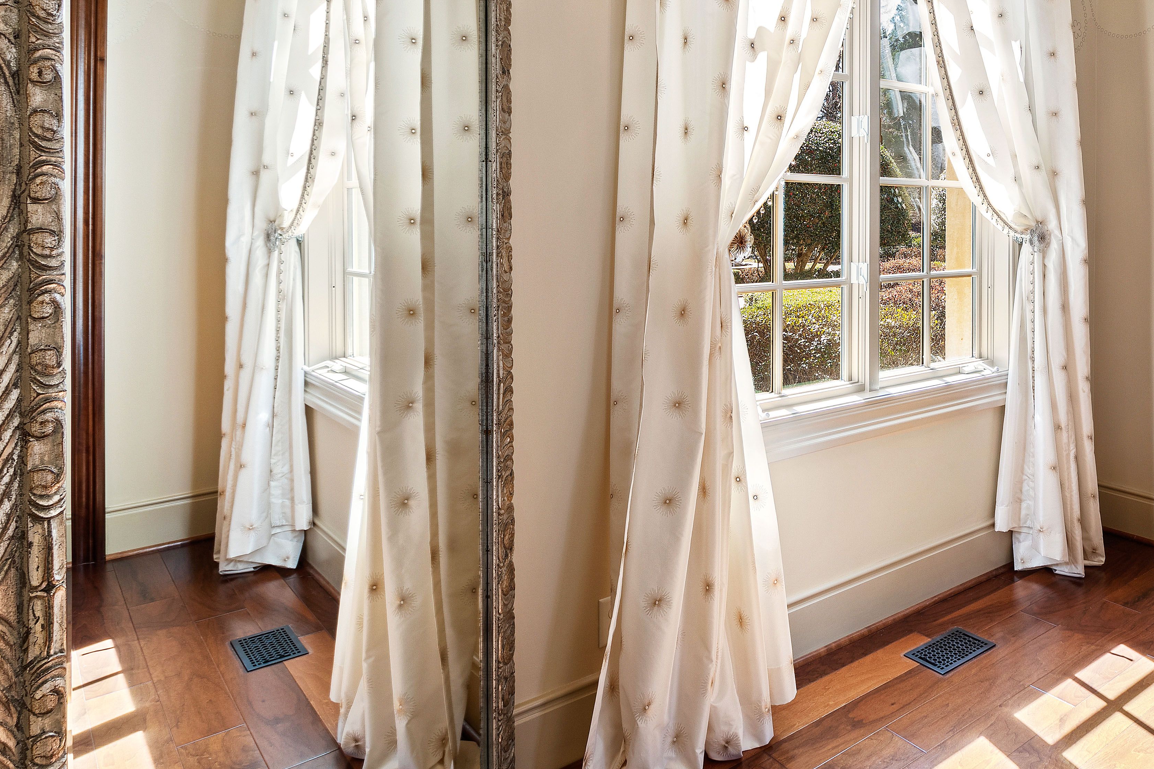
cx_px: 855
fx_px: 801
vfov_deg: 49.4
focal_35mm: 25
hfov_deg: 67.3
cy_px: 199
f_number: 8
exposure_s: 1/2
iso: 100
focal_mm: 10
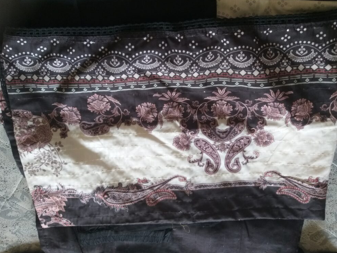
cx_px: 167
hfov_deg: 65.3
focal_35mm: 27
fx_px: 263
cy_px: 128
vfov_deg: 51.4
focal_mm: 3.93
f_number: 1.7
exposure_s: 1/33
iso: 125
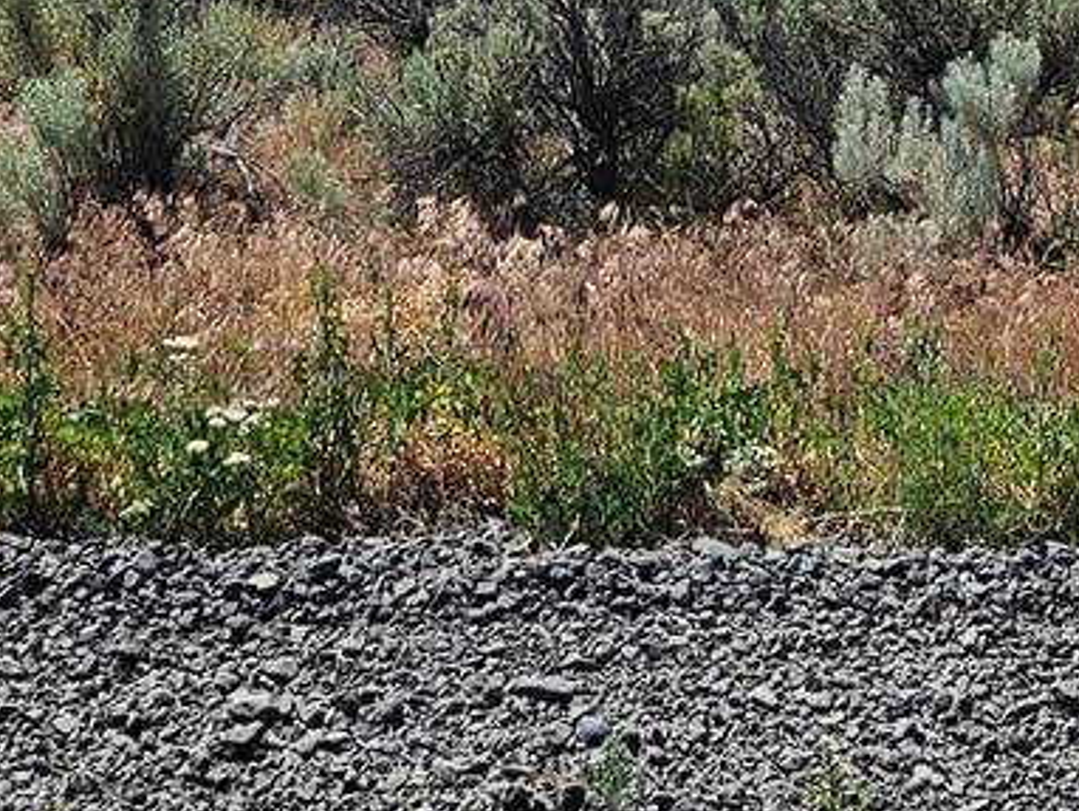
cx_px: 1023
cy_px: -57
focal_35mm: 77
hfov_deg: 24.4
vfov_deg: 18.5
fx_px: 2402
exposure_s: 1/3246
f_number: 1.8
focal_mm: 5.4
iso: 25
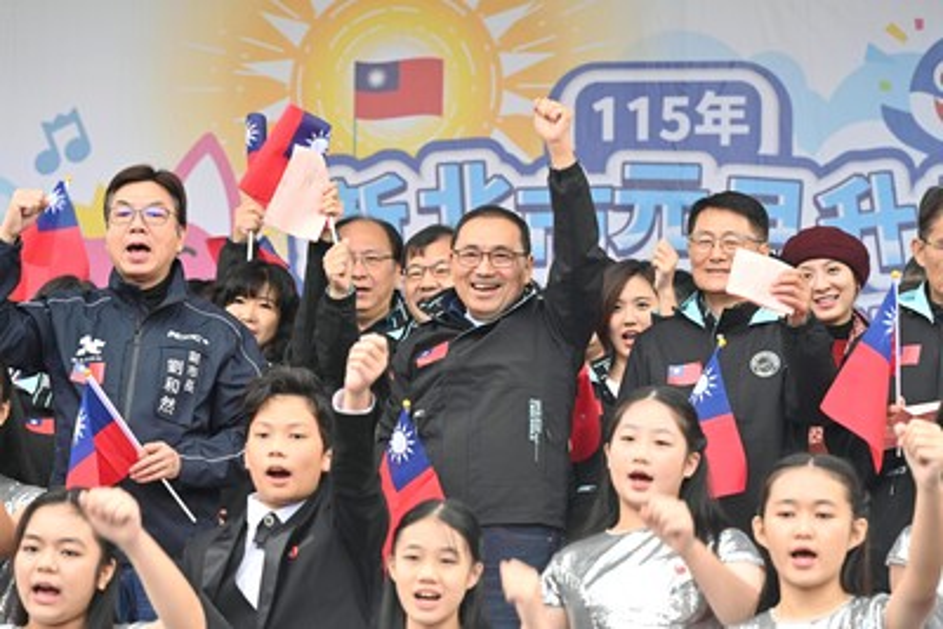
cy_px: 314
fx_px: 3144
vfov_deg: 11.4
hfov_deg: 17.1
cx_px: 472
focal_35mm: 120
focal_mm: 120
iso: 500
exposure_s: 1/125
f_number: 5.6
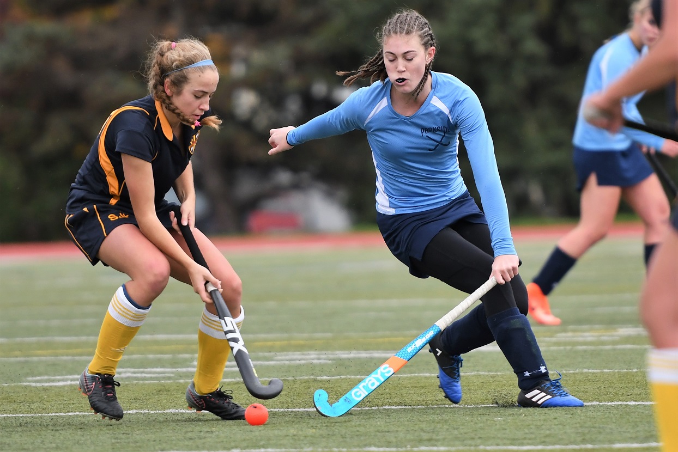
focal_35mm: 300
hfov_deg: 6.9
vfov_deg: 4.6
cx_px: 339
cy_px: 226
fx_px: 5651
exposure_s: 1/1000
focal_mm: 200
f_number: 2.8
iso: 560
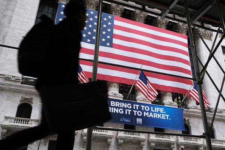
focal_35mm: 35
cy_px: 75
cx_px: 112
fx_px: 219
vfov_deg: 37.9
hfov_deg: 54.4
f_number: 8
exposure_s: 1/60
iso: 800
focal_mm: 23
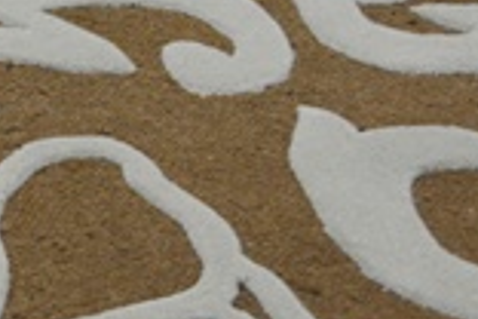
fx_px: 2987
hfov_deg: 8.7
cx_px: -481
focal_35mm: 225
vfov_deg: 6.1
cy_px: -3
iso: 800
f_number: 4.2
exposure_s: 1/50
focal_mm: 26
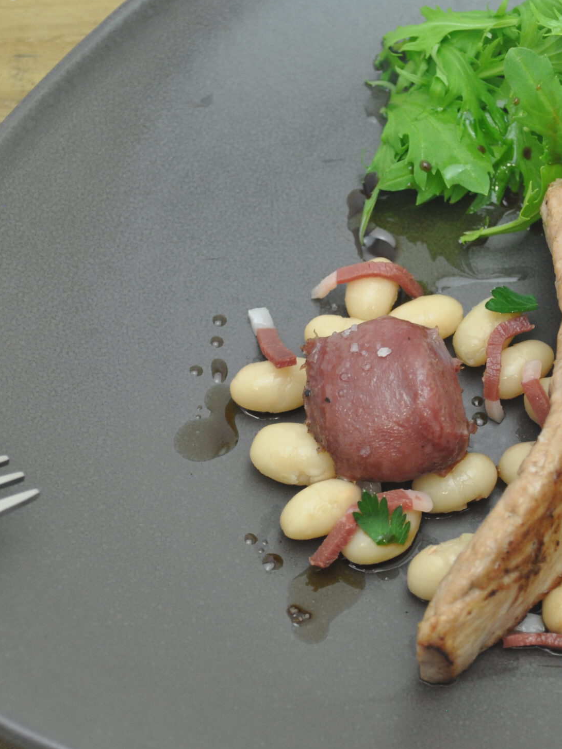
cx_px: 328
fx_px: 1923
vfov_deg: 22.0
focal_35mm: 89
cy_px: 406
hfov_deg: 16.6
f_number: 5
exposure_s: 1/60
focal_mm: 35
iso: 500
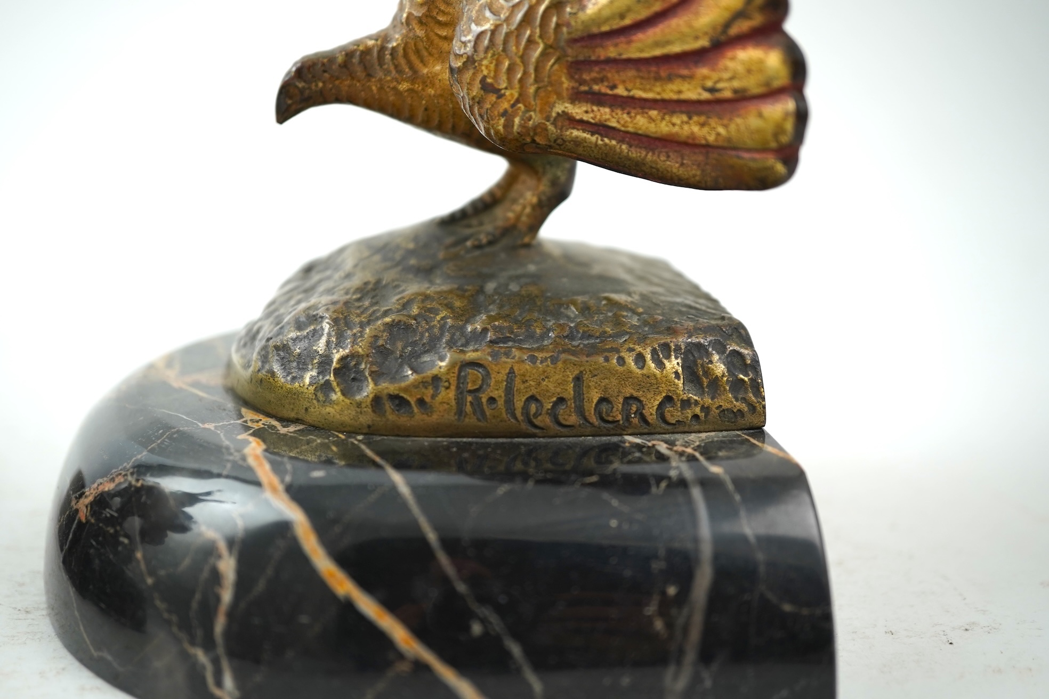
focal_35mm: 45
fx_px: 1311
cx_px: 524
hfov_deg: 43.6
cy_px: 350
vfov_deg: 29.9
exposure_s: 1/50
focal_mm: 30
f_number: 5
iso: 320
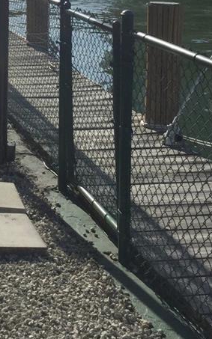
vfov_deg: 22.2
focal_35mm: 87
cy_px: -58
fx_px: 805
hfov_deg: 14.8
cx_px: 19
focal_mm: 3.3
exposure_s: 1/1664
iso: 25
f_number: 2.4
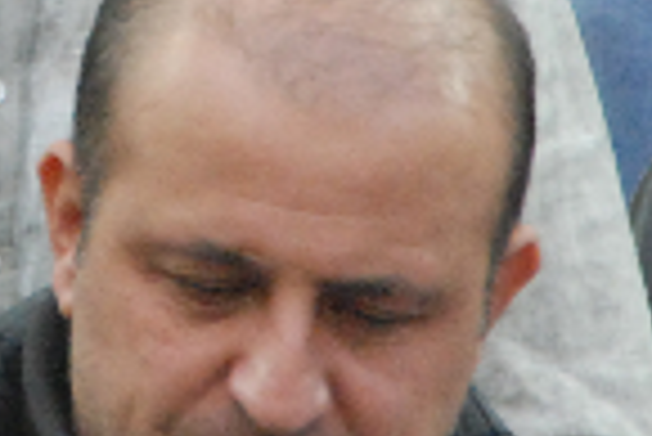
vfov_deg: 0.7
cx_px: 54
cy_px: -281
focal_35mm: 2066
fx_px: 37454
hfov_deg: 1.0
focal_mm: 250
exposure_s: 1/250
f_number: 6.3
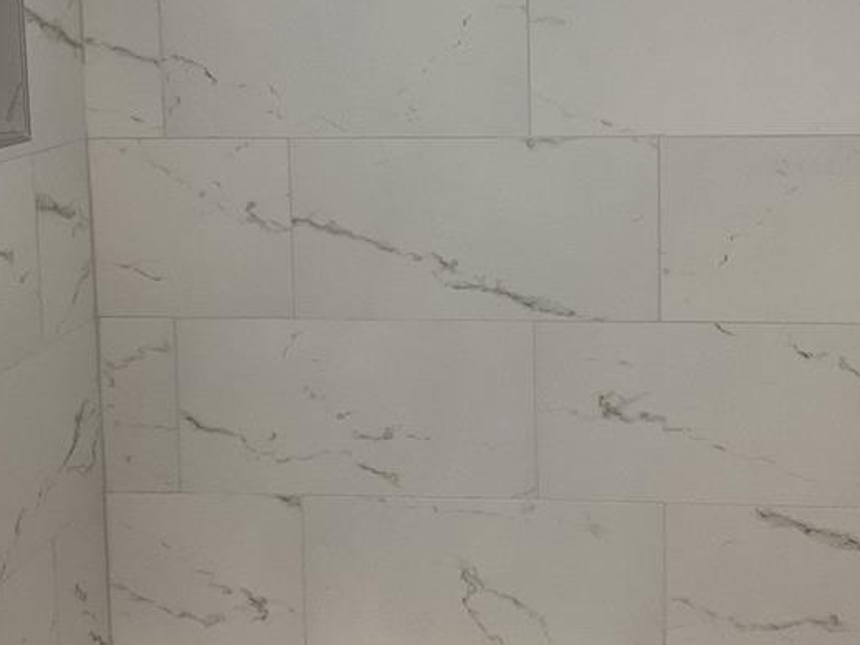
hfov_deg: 31.5
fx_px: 1515
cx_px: 538
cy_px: 149
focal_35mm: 61
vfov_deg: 23.7
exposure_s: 1/100
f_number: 2.4
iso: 80
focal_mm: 3.3
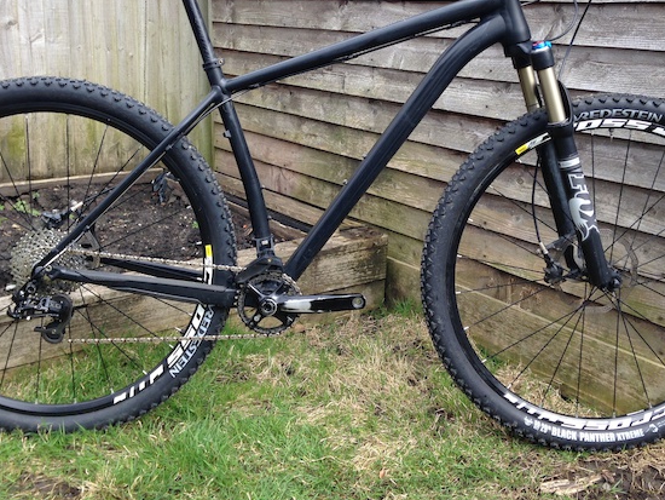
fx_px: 923
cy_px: 182
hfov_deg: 39.6
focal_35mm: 48
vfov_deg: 30.1
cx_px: 322
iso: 50
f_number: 2.4
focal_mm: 4.12
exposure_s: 1/242
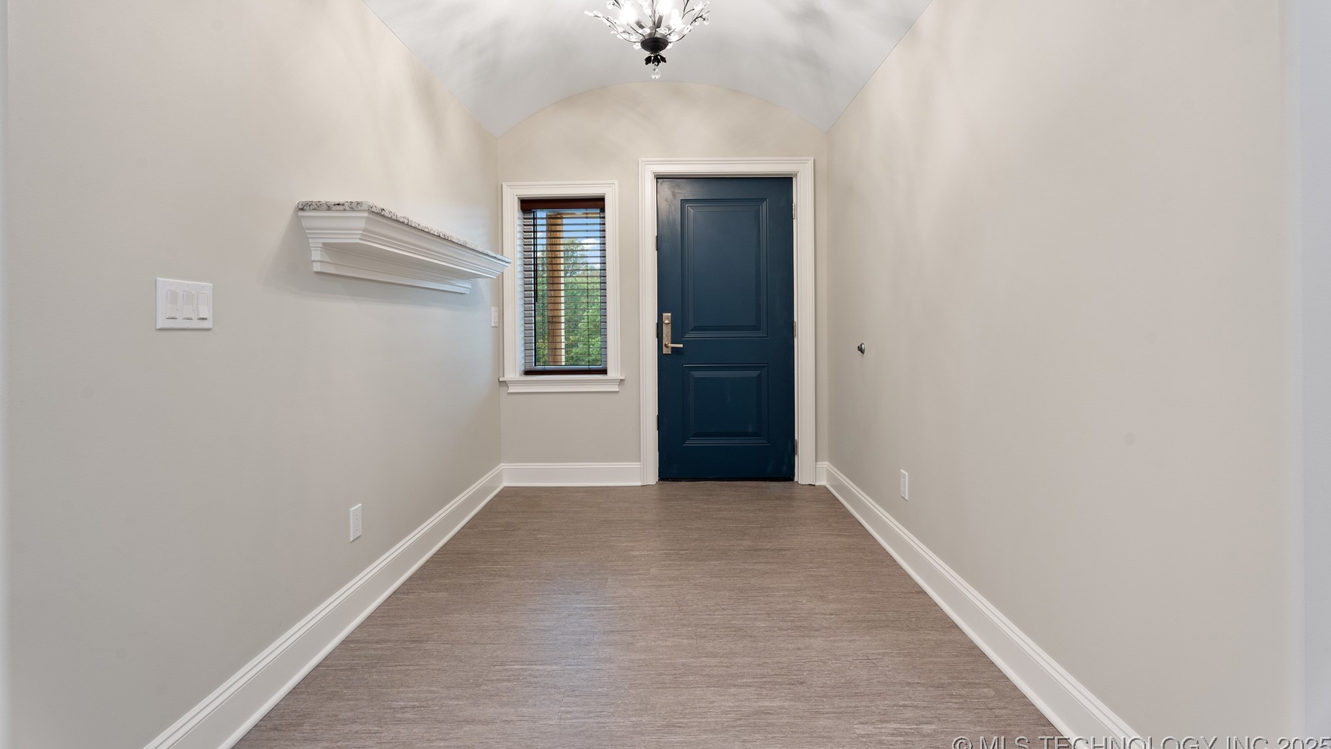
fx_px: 600
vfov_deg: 63.6
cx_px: 663
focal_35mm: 17
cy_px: 322
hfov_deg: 95.9
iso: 200
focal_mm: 16
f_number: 9
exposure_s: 1/2
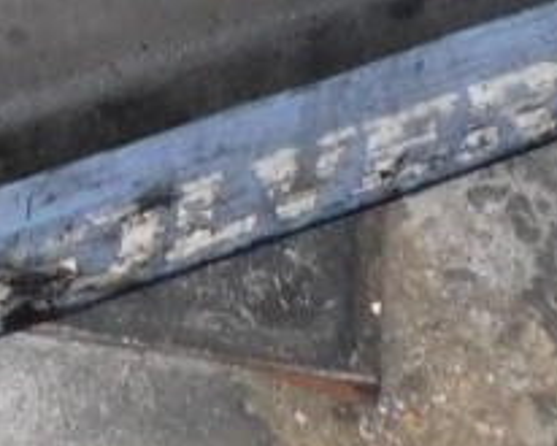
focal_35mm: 174
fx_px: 2870
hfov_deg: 10.9
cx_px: -138
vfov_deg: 7.2
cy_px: -1149
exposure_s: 1/30
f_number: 3
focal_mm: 4
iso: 200
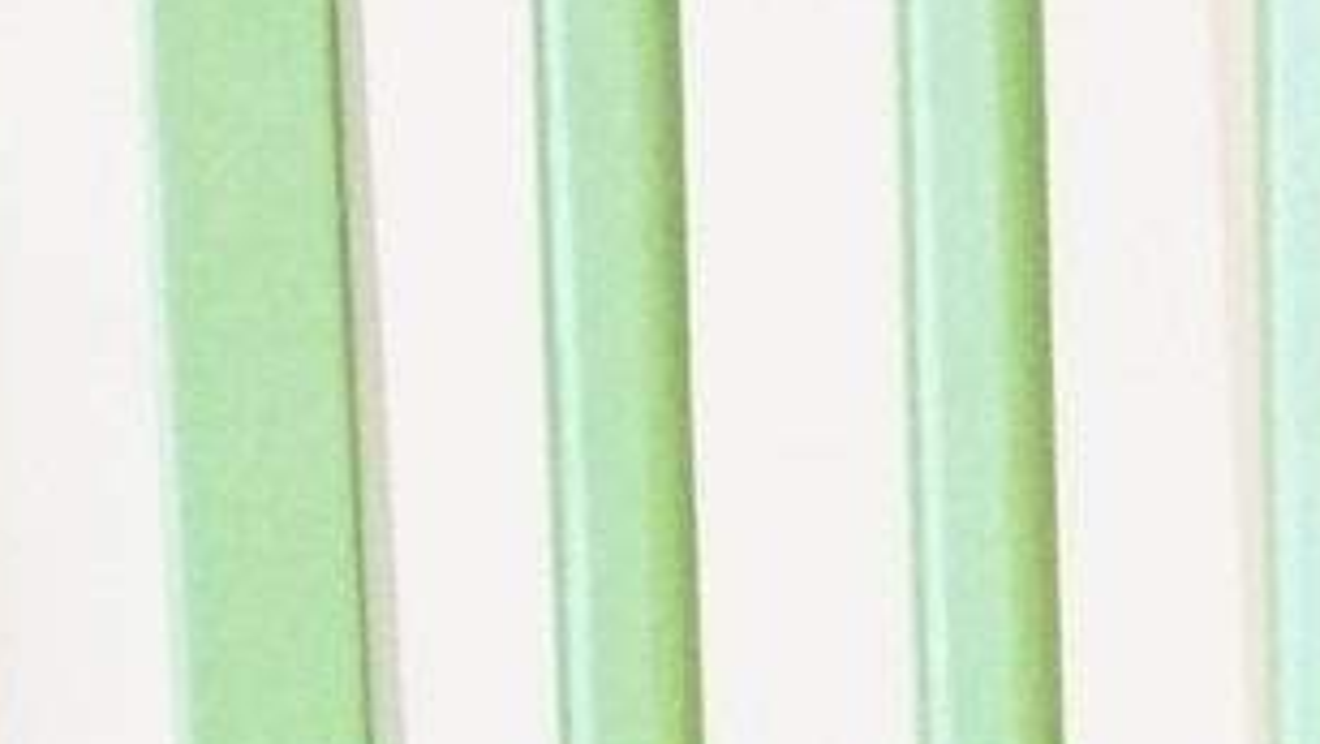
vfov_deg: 4.3
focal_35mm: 275
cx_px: 3152
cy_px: 1819
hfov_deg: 7.4
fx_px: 9629
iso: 3200
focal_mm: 22
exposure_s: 1/20
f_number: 4
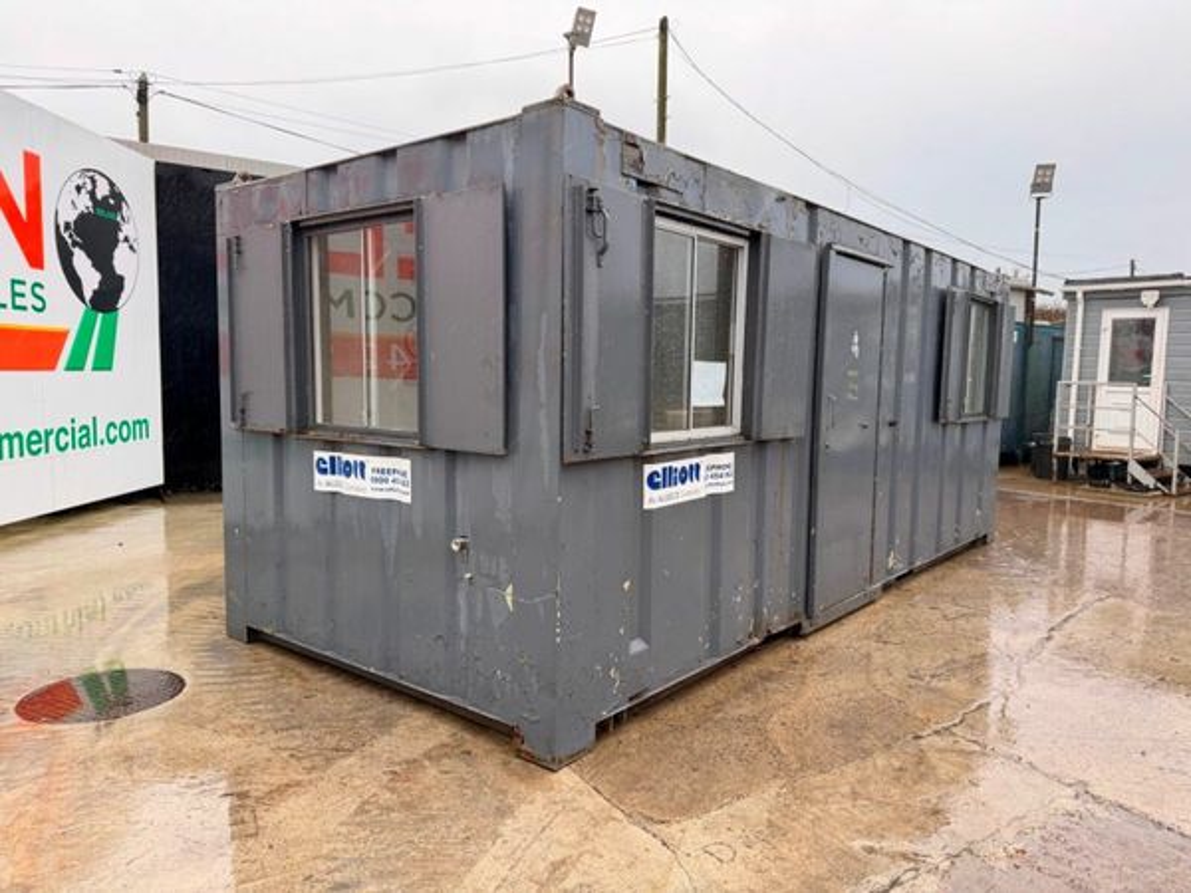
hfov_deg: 71.6
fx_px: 826
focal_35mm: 24
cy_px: 446
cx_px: 596
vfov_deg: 56.8
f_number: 1.78
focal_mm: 6.76
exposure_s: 1/222
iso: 80
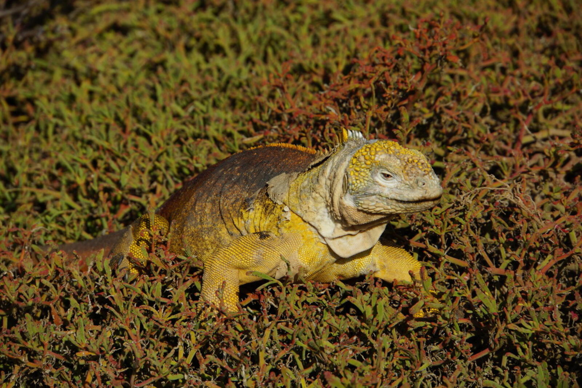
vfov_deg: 4.6
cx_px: 291
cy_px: 194
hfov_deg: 6.9
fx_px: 4850
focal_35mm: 300
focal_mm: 200
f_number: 6.3
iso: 100
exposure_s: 1/400
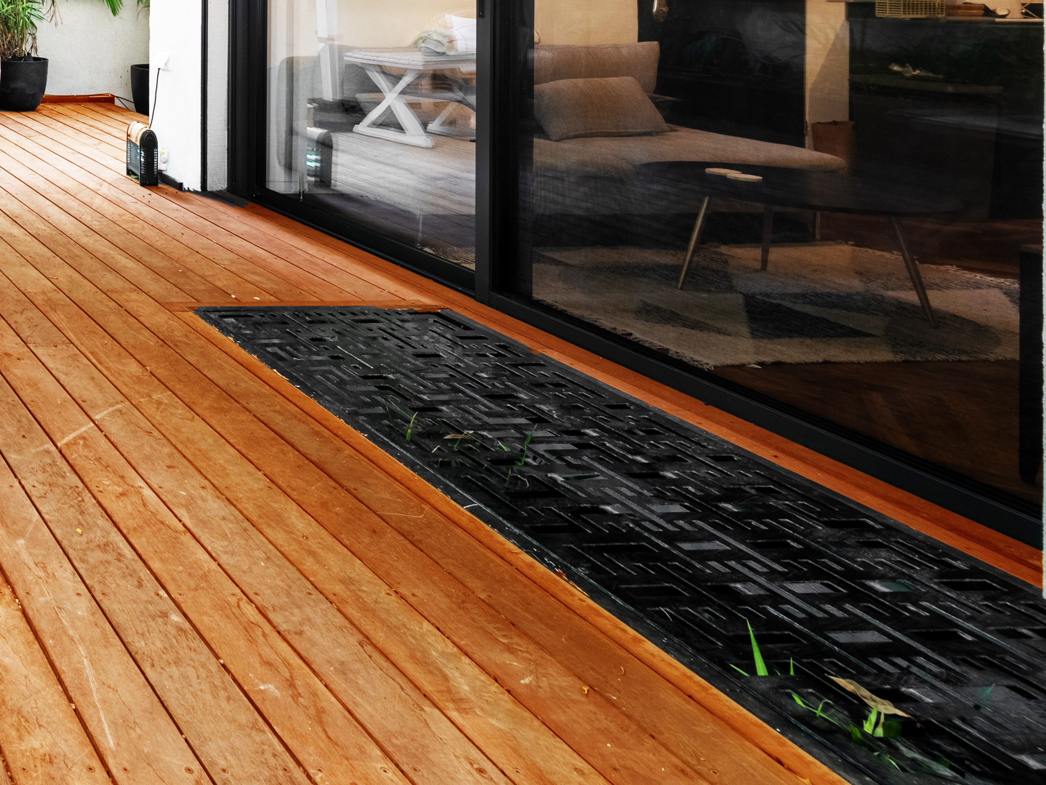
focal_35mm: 34
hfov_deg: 37.2
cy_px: -49
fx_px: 1027
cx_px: -273
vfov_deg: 36.3
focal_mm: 14
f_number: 8
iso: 500
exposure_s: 1/160
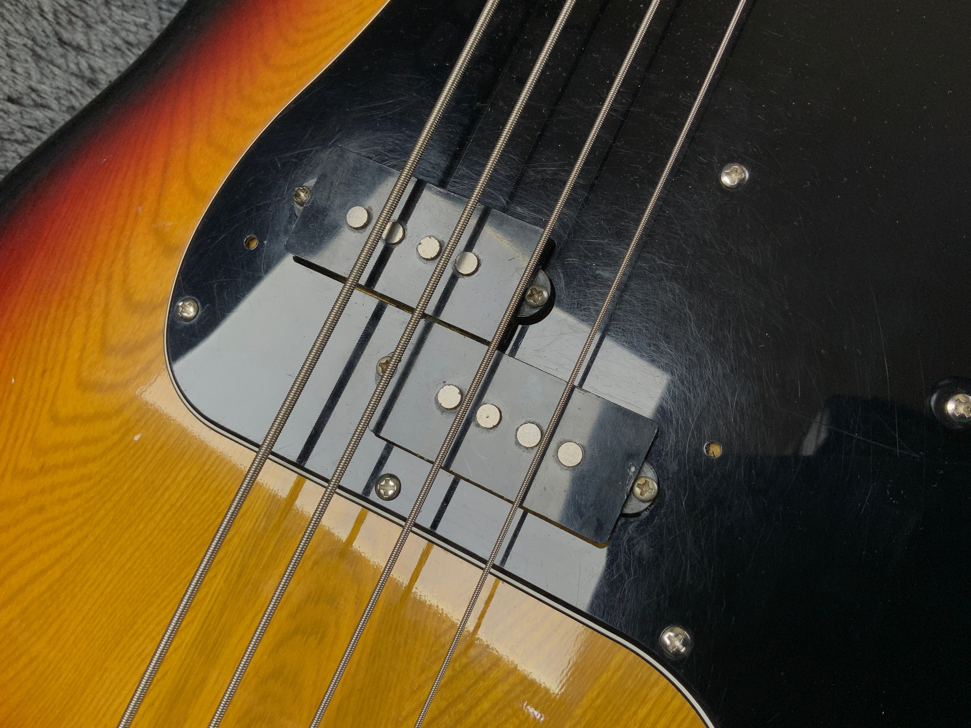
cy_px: 364
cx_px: 486
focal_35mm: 29
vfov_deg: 48.2
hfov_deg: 61.7
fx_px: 813
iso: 50
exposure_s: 1/100
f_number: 1.8
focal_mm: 3
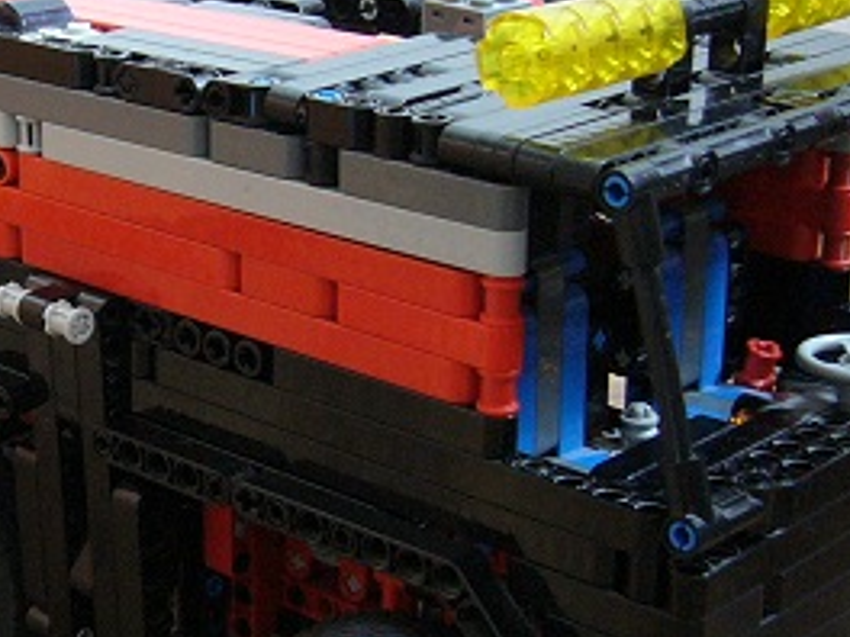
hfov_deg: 22.6
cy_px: 283
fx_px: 2087
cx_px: 145
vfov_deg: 17.4
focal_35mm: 85
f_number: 2.8
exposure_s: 1/10
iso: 200
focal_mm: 5.8
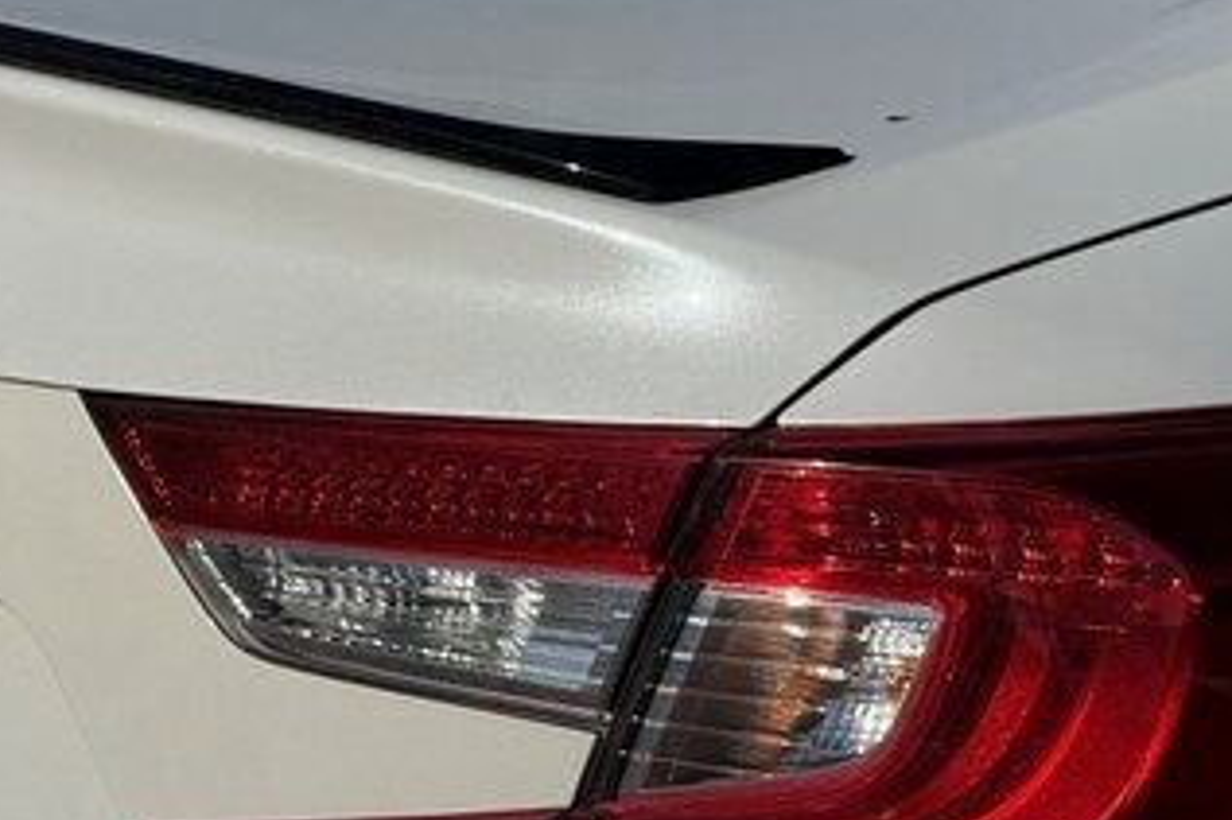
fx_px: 8619
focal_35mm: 252
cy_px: 719
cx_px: 715
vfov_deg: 5.4
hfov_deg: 8.2
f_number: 2.8
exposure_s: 1/4651
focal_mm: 15.66
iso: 40
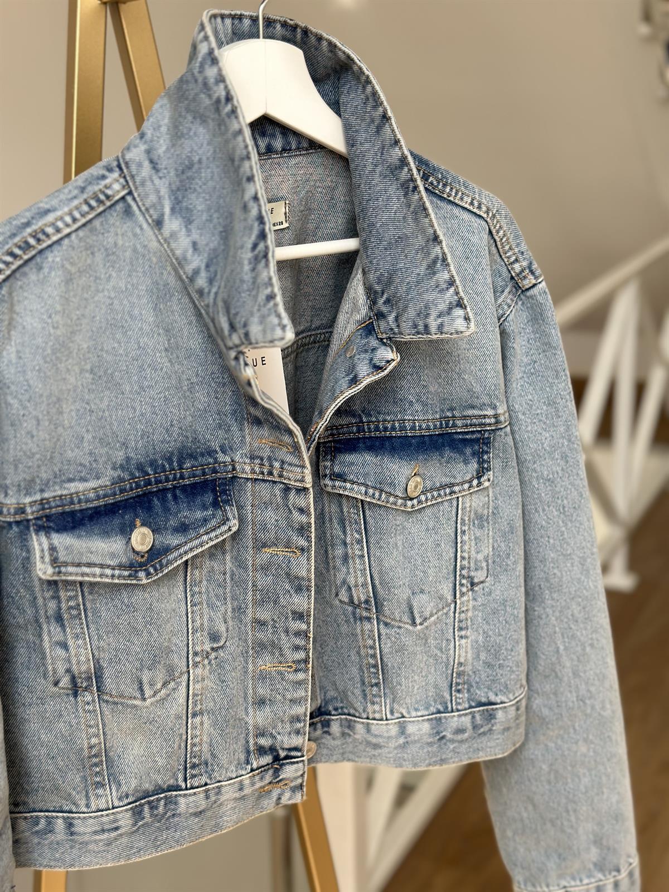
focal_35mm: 48
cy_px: 446
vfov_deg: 39.7
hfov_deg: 30.3
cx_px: 334
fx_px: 1237
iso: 80
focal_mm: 6.86
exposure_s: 1/516
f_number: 1.78
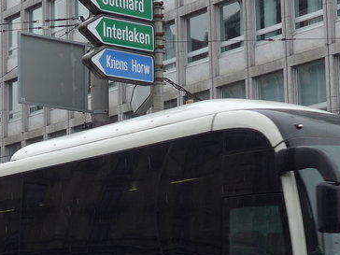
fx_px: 1100
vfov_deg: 13.2
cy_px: 209
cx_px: 72
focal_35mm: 112
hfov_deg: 17.4
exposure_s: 1/250
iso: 100
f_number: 2.8
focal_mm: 7
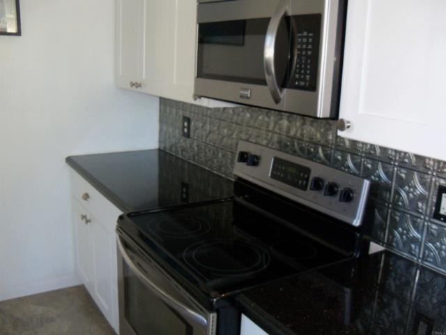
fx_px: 451
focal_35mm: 35
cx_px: 223
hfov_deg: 52.6
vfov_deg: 40.7
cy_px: 168
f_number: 3.5
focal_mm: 6.2
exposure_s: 1/30
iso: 200
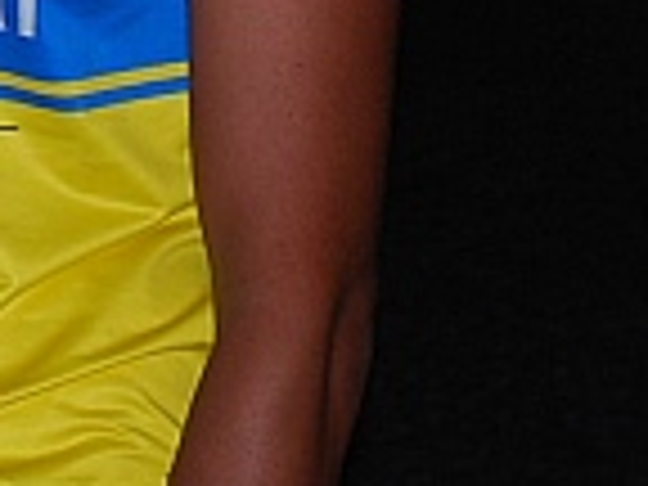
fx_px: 8268
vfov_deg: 3.3
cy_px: -540
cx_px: -585
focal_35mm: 442
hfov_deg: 4.4
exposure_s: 1/60
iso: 320
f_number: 5.6
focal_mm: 55
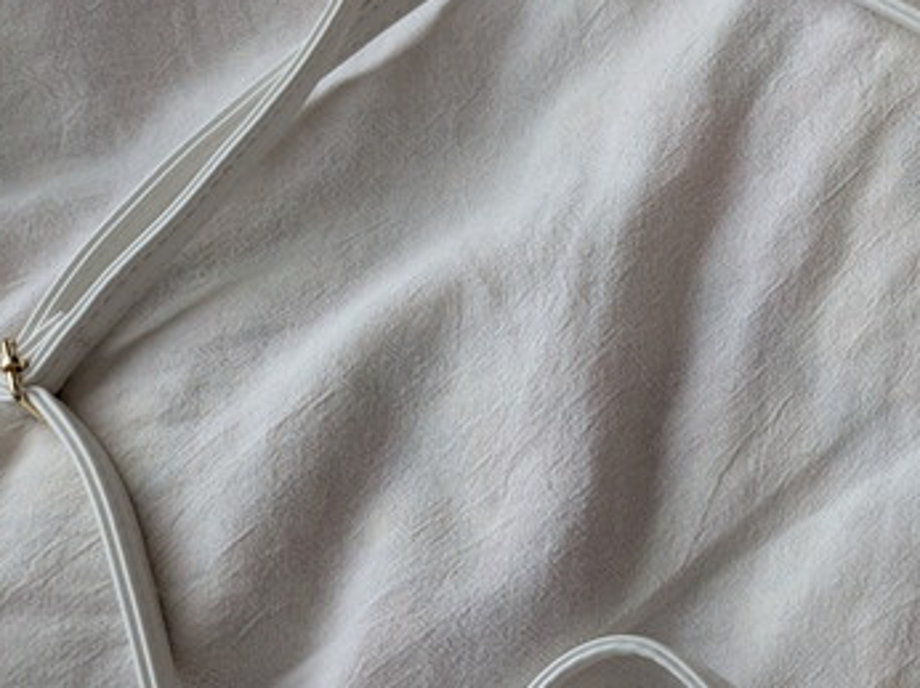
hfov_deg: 35.8
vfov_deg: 28.9
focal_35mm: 50
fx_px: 1328
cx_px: 835
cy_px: 454
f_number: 1.73
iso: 376
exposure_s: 1/120
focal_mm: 4.38
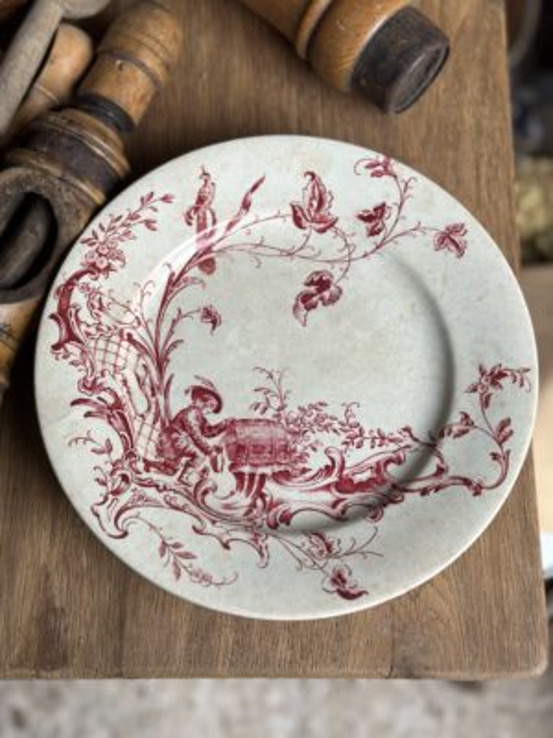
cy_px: 369
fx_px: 1022
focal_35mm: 48
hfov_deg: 30.3
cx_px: 276
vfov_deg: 39.7
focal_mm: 6.86
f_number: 1.78
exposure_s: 1/121
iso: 125
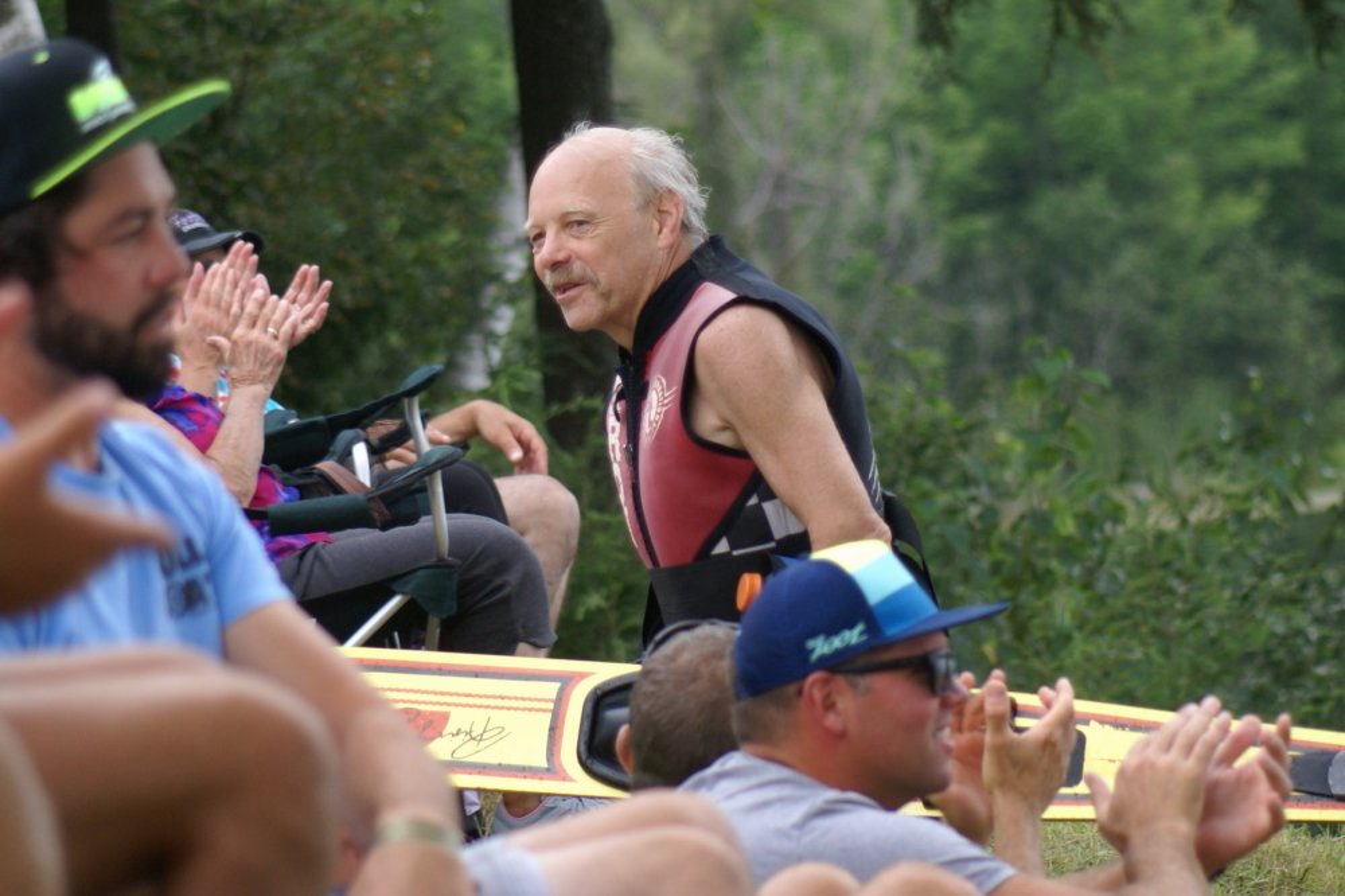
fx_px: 7843
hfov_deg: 9.8
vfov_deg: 6.5
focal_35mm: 210
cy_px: 448
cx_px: 672
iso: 320
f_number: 5
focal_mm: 140
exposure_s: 1/250
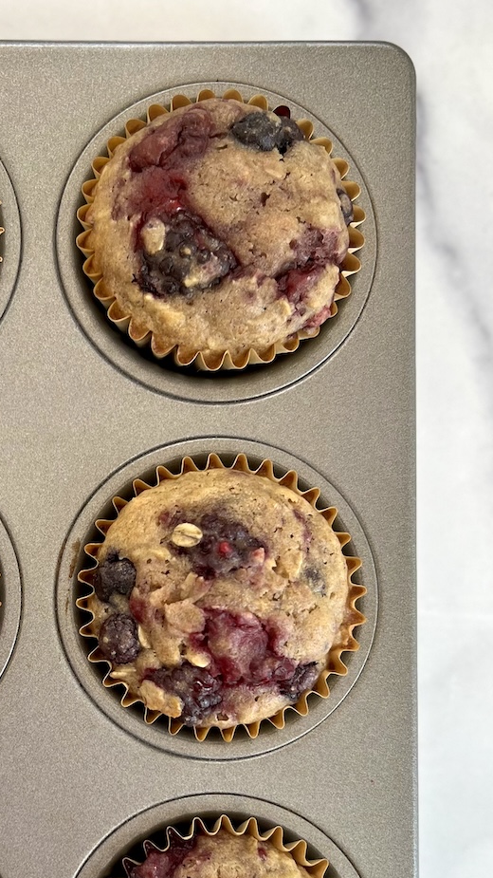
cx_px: 46
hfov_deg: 23.7
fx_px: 1139
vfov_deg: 41.4
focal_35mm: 49
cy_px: 607
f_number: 1.5
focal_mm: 5.7
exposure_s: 1/121
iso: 50
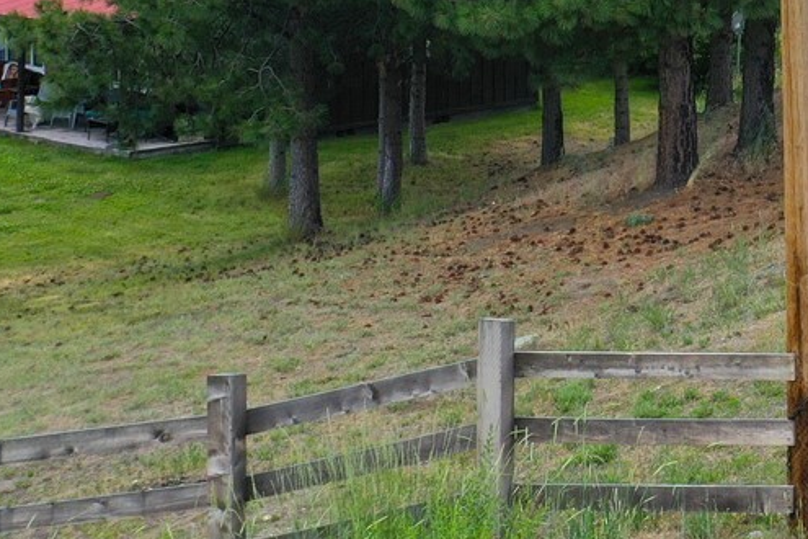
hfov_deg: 18.2
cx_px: 1315
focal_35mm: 96
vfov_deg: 13.7
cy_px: -151
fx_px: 2154
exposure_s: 1/240
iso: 100
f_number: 5
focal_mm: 10.26
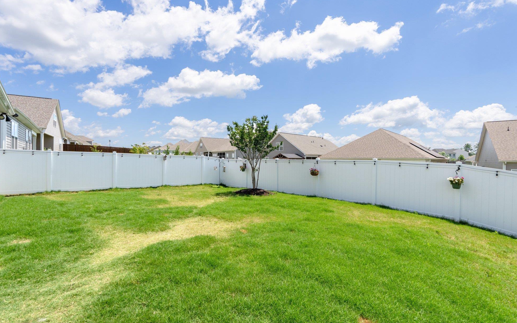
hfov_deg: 94.4
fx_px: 240
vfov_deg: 68.0
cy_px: 160
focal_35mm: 17
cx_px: 258
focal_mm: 16
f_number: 8
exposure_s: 1/1600
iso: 250
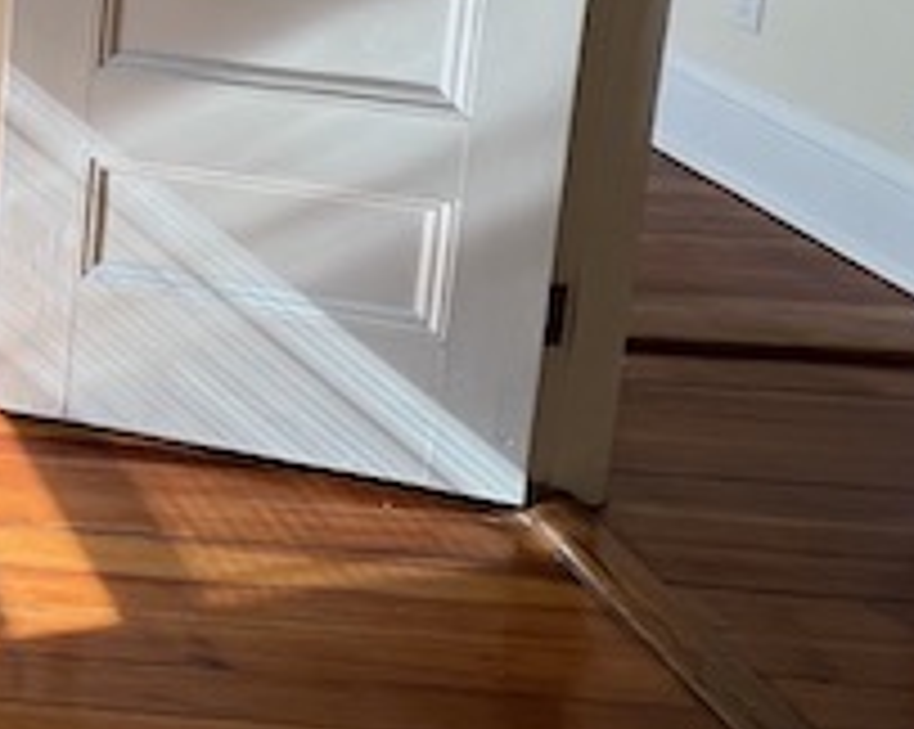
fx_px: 1351
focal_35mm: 50
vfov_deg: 24.9
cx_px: -612
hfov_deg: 24.1
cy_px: -292
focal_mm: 1.57
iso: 32
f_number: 1.8
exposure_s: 1/120
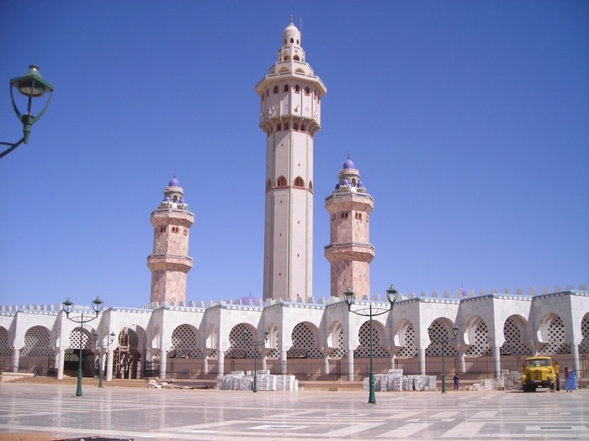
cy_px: 220
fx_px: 647
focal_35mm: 38
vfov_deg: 37.7
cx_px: 294
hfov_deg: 49.0
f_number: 6.4
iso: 50
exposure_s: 1/277
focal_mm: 6.3
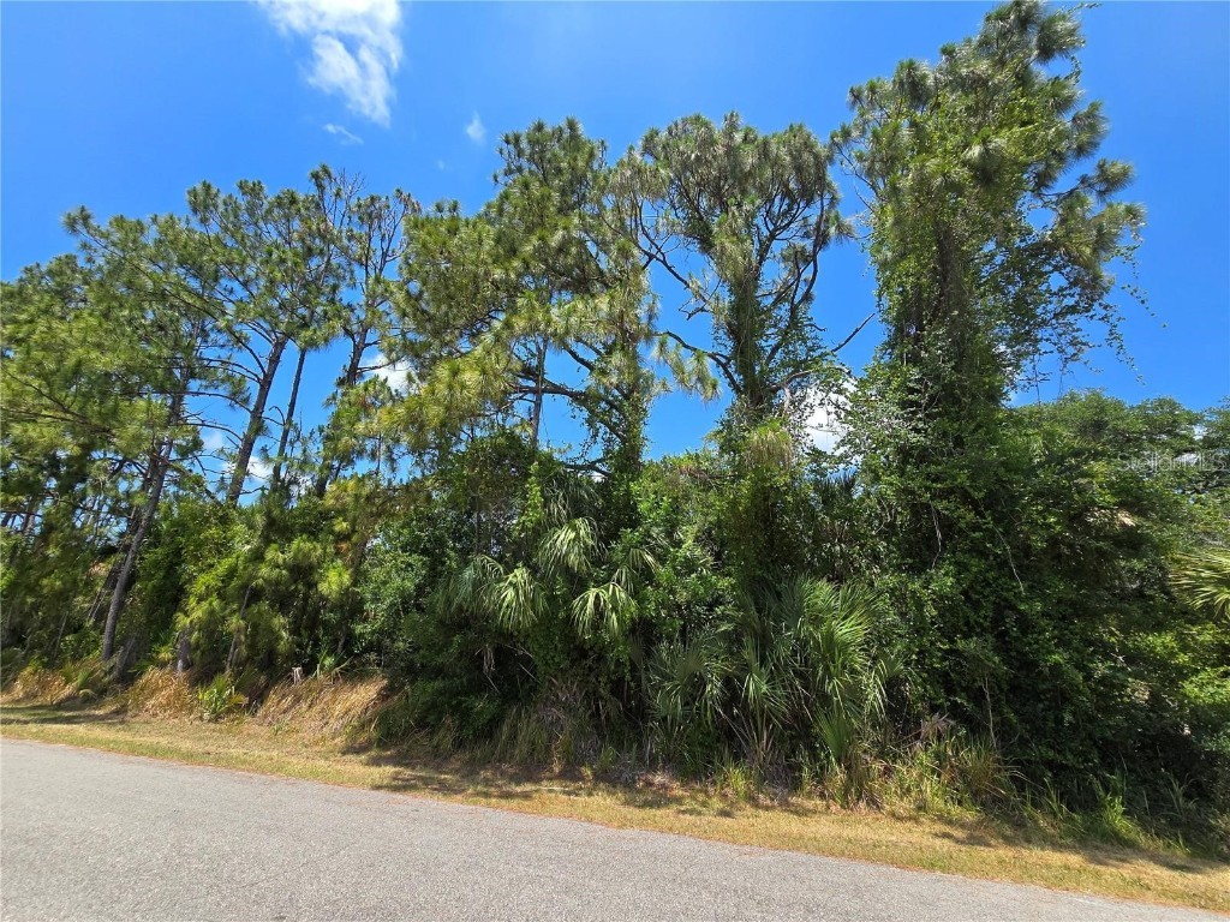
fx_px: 462
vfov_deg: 89.9
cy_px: 461
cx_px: 615
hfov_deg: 106.2
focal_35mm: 13
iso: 50
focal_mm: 2.2
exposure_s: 1/1406
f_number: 2.2
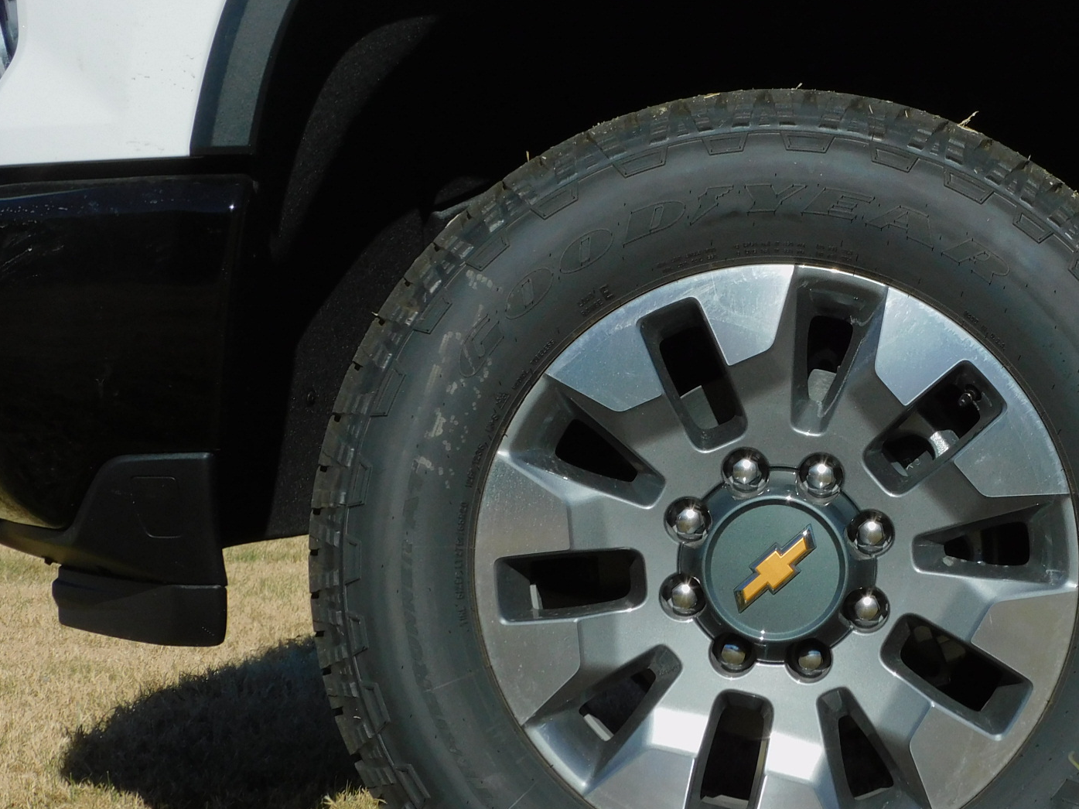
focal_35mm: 114
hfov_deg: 17.2
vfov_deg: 13.0
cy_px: 338
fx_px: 3553
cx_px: 826
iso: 125
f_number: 5
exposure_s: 1/1250
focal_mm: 12.5
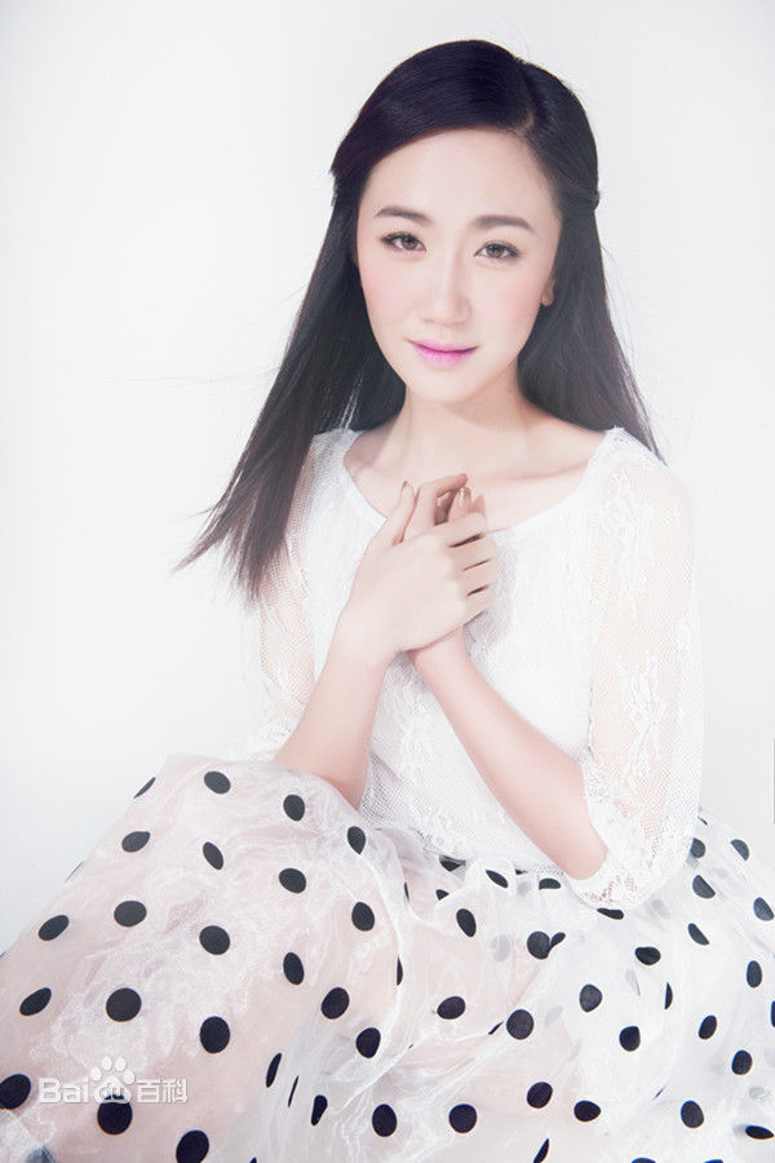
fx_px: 1227
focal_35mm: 38
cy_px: 582
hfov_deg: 35.1
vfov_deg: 50.7
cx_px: 388
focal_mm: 38
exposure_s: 1/80
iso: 100
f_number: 16
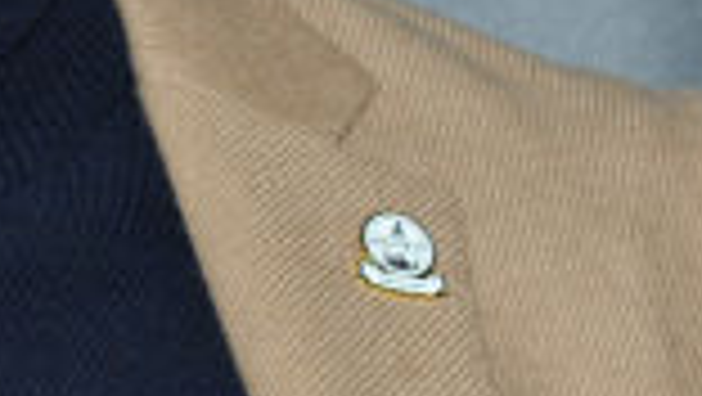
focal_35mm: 309
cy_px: 254
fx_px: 5756
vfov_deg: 3.9
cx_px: -252
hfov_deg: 6.9
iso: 800
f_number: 5.6
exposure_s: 1/160
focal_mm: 45
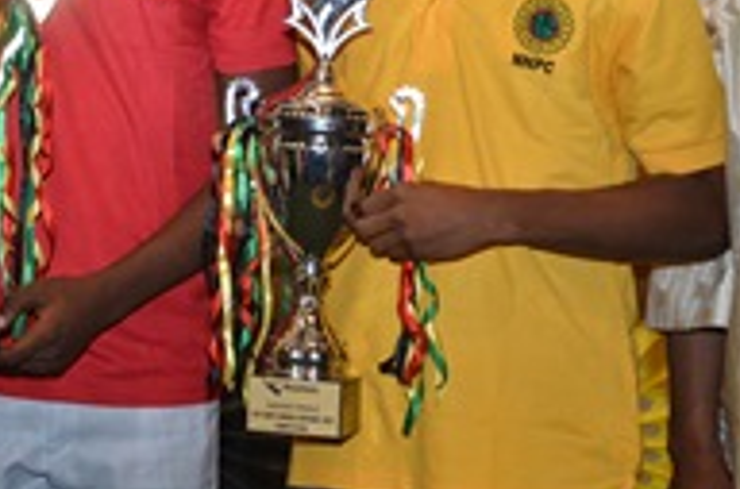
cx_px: -89
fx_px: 2727
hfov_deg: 15.0
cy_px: 87
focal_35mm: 133
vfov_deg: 10.2
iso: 640
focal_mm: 38
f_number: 6.3
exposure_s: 1/60
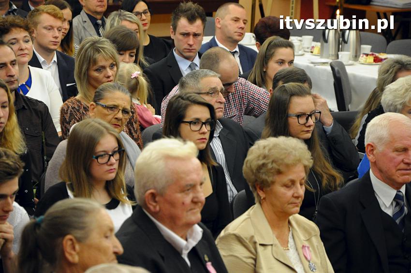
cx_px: 206
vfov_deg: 8.7
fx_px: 1796
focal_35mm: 158
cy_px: 136
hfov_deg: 13.1
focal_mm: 105
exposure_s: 1/80
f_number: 5.6
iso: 2500
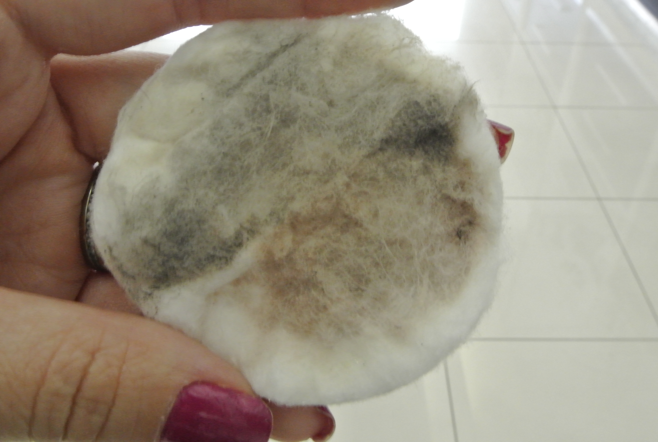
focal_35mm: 36
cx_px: 329
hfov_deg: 53.0
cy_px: 221
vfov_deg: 37.0
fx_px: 659
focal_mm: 13.6
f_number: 16
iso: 1800
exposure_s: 1/15
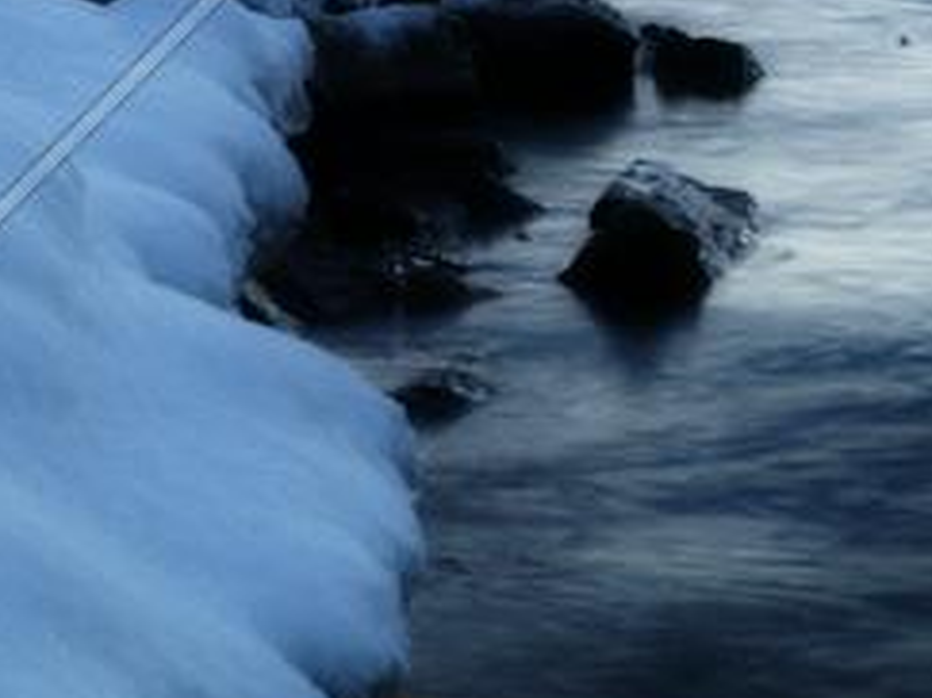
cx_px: 610
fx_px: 4171
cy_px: -403
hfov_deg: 12.7
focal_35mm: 155
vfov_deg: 9.3
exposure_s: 1/2.5
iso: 100
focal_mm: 30
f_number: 14
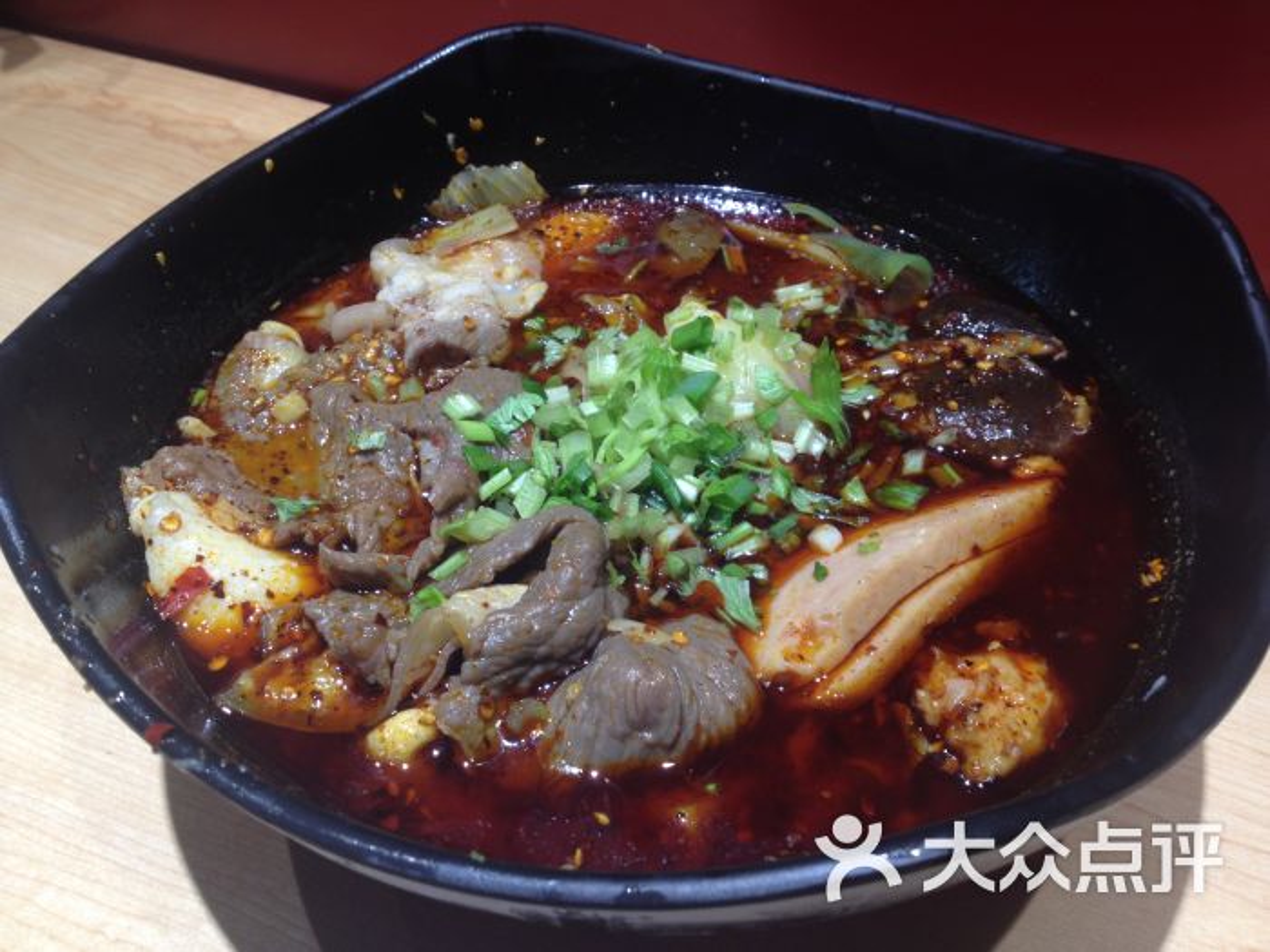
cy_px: 476
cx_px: 635
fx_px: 1284
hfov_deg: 52.6
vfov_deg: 40.7
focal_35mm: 35
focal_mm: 4.28
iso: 50
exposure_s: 1/30
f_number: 2.4
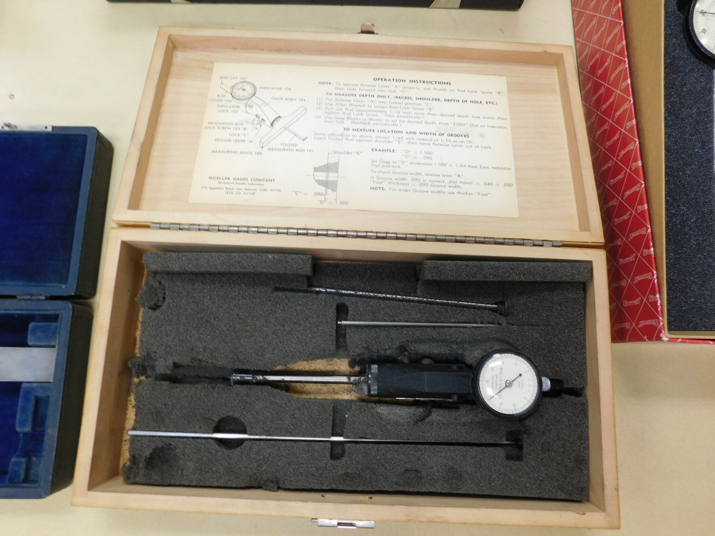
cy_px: 268
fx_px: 475
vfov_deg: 58.9
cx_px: 358
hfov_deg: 73.9
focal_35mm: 23
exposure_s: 1/30
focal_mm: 4
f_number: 3
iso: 160
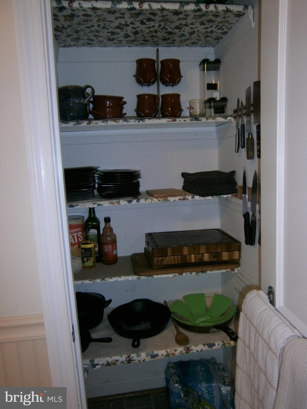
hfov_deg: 53.1
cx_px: 154
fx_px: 307
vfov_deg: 67.3
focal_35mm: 26
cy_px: 204
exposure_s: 1/30
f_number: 2.8
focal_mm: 4.7
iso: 125
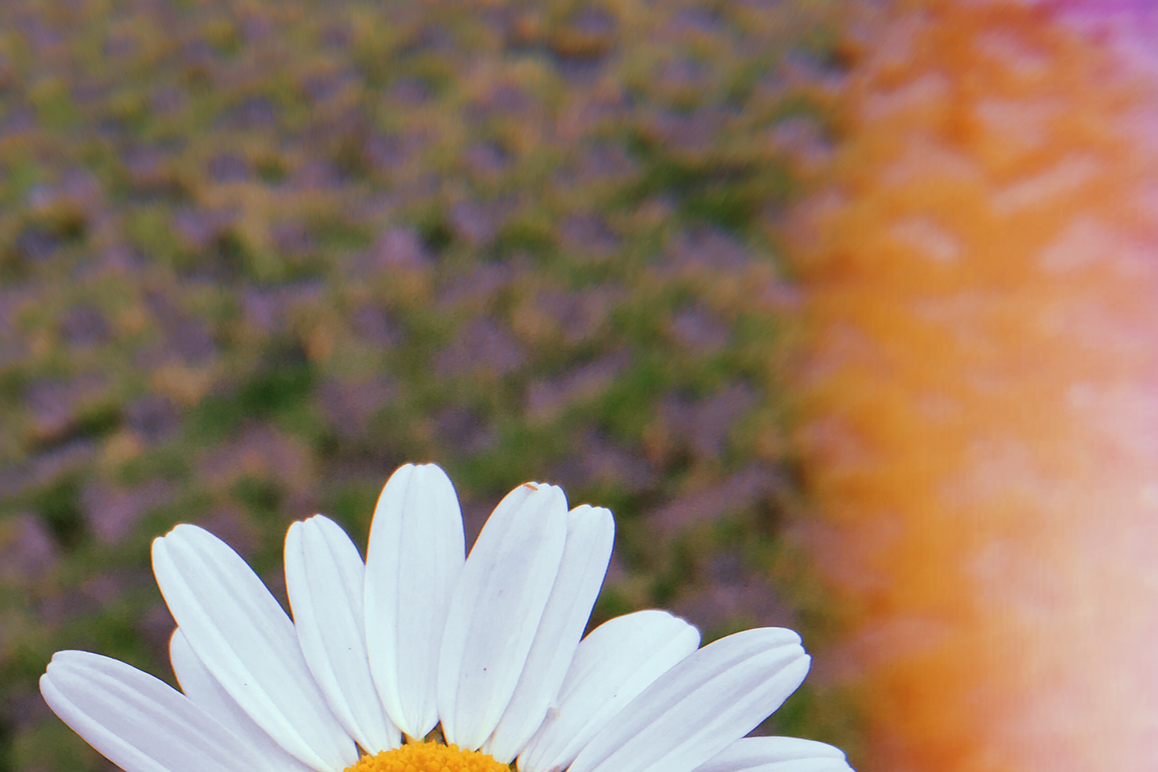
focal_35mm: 54
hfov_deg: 36.7
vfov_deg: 23.1
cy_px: 913
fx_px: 1737
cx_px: 442
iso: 25
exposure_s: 1/927
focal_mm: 4.15
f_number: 2.2
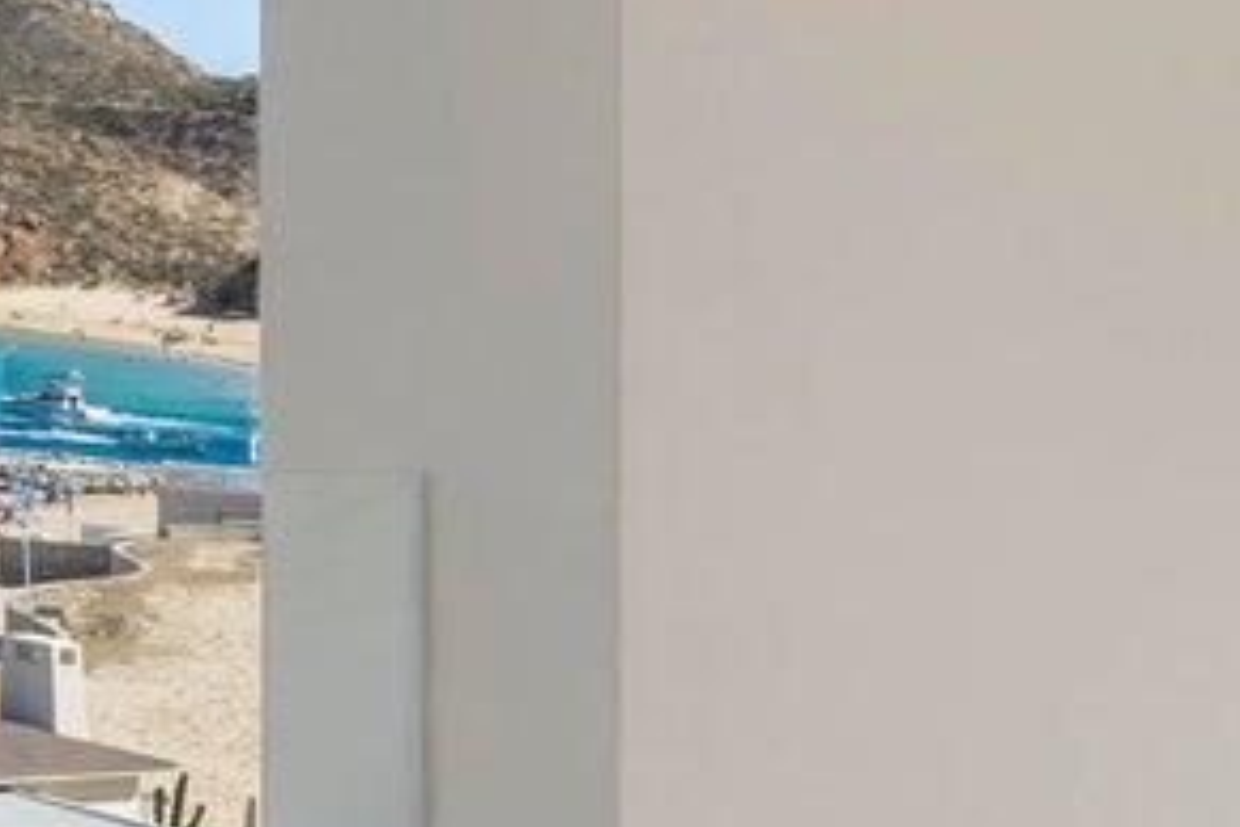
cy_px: 124
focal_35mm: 74
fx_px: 2549
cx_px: -1892
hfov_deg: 14.3
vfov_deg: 18.2
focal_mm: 14
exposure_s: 1/160
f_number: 9
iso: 100
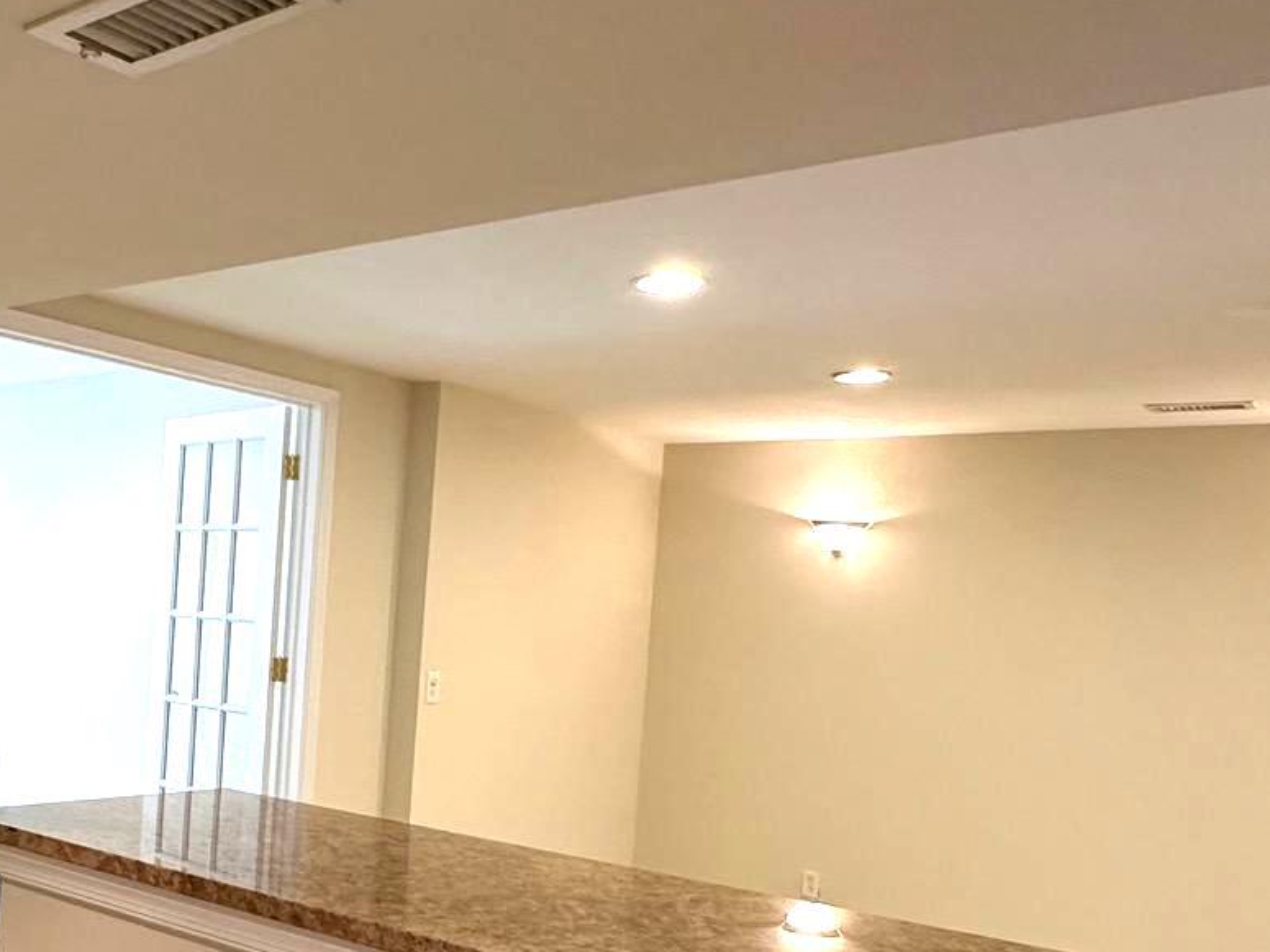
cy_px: 637
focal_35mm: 37
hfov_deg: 47.6
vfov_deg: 38.2
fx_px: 1357
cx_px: 270
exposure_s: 1/120
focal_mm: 2.22
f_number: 2.2
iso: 250
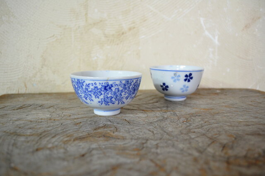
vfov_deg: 47.9
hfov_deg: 67.4
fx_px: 199
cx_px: 132
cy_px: 88
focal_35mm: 27
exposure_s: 1/20
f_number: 3.5
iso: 800
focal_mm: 18
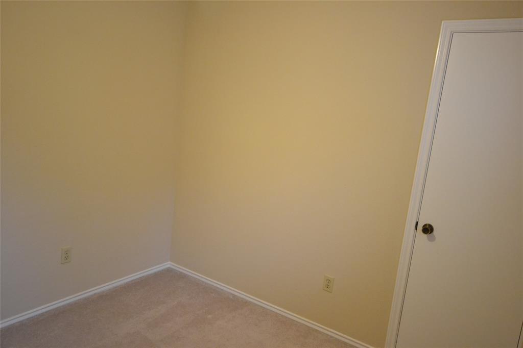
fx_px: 392
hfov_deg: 67.4
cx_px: 262
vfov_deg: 47.9
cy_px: 174
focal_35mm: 27
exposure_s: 1/25
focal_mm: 18
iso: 3200
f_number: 5.6
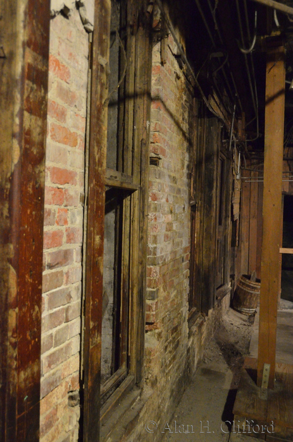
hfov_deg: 39.8
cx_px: 146
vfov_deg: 57.3
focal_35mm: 33
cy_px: 221
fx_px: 405
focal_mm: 22
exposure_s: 1/30
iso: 6400
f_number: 3.8
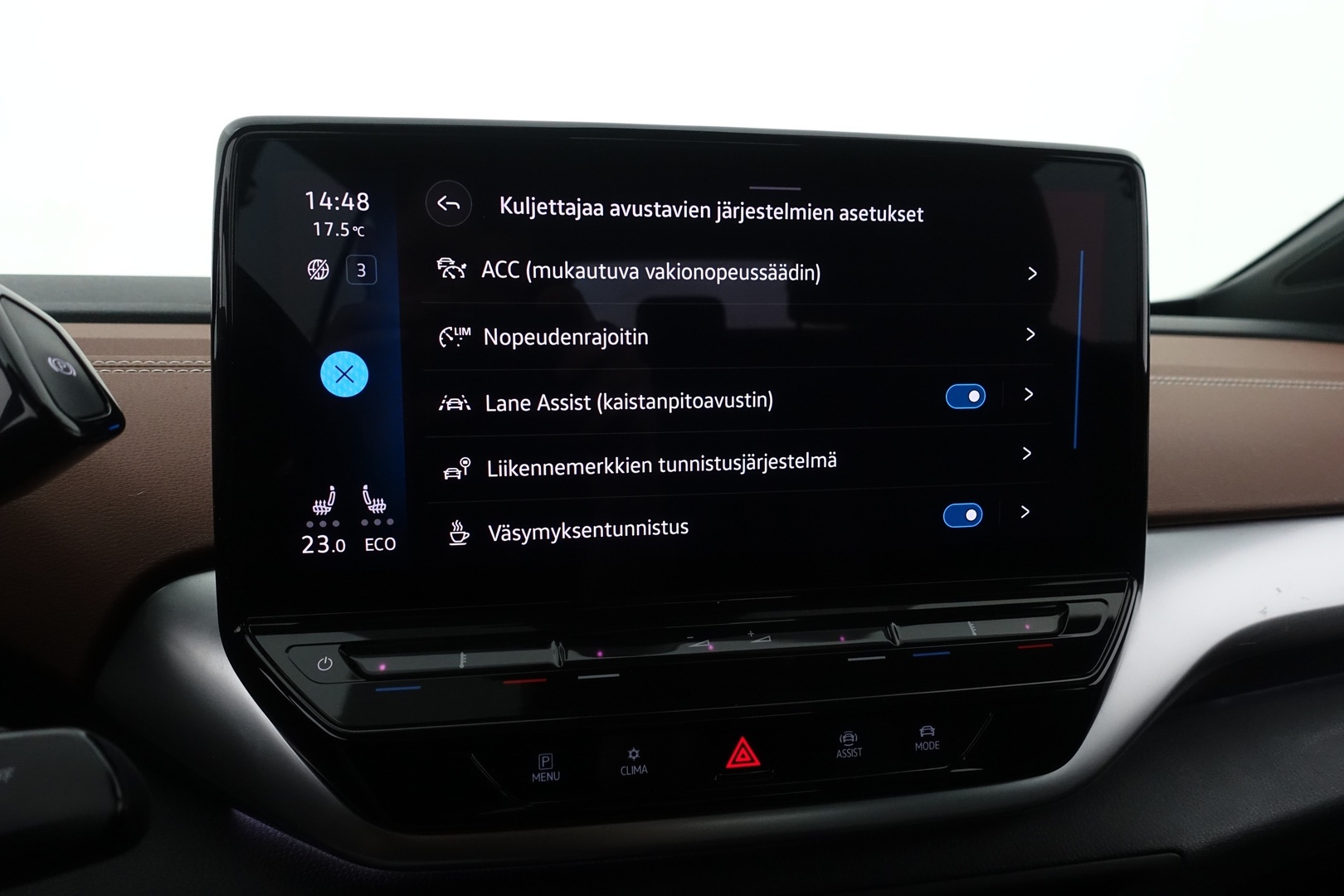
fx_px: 896
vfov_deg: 53.1
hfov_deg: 73.7
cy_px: 448
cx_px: 672
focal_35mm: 24
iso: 1000
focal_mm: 8.8
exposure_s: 1/40
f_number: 3.5
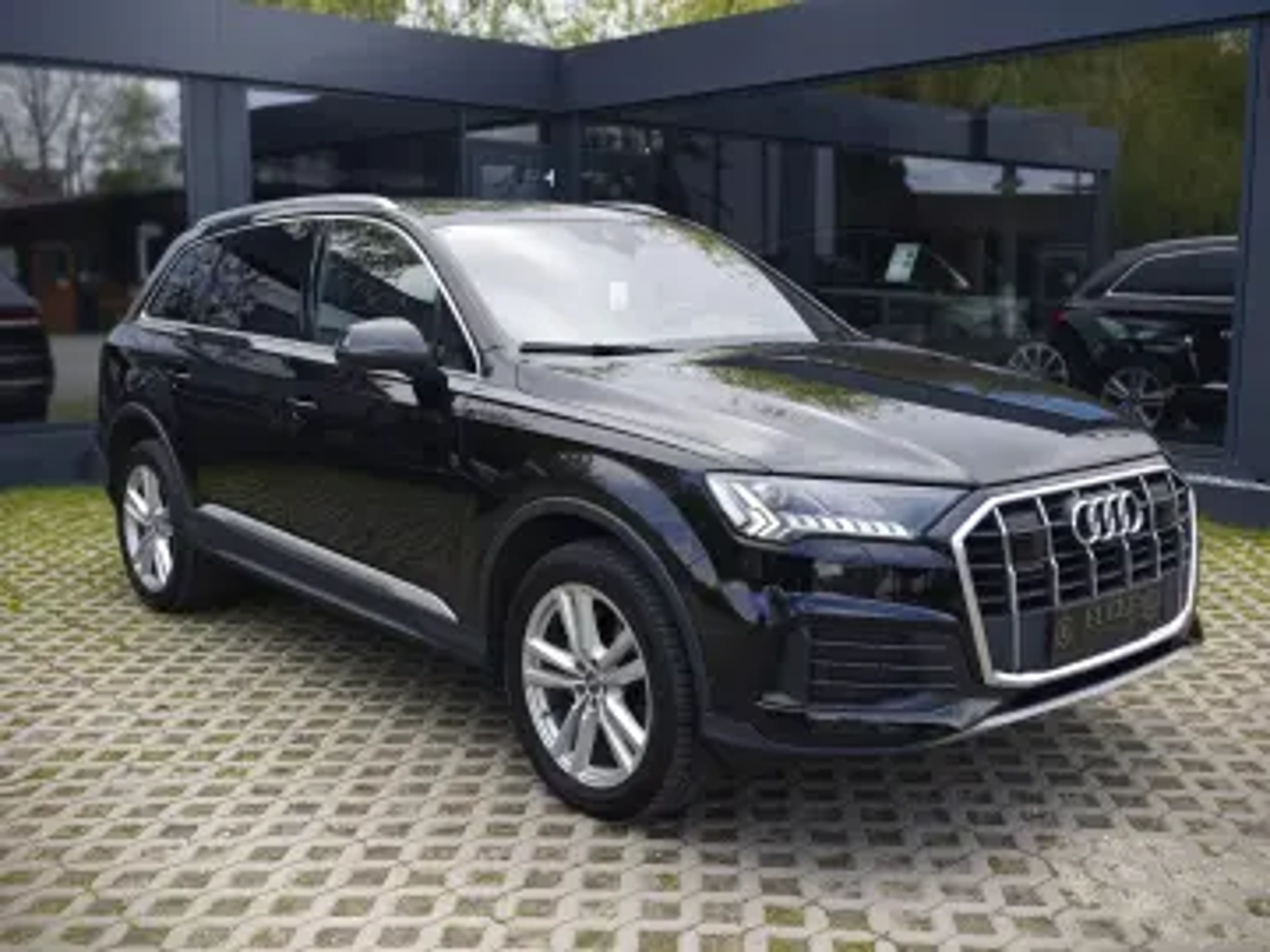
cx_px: 635
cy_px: 476
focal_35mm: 35
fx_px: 1284
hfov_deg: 52.6
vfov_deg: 40.7
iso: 50
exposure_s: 1/630
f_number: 1.4
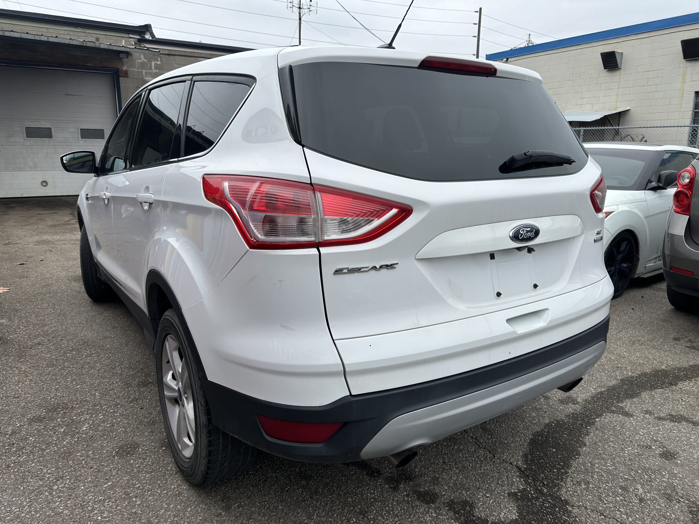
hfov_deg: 71.6
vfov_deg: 56.8
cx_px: 350
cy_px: 262
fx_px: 485
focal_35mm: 24
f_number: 1.78
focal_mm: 6.86
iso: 80
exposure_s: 1/1562
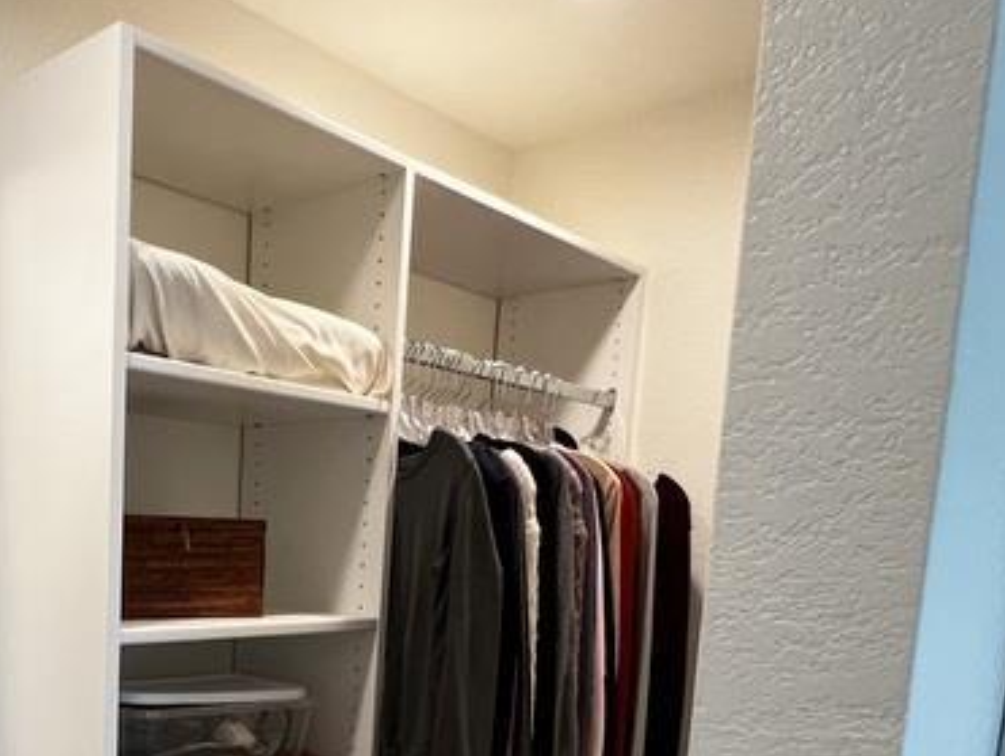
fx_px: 814
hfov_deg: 58.2
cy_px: 795
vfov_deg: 41.6
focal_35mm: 28
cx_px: 190
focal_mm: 1.57
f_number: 1.8
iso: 200
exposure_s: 1/120
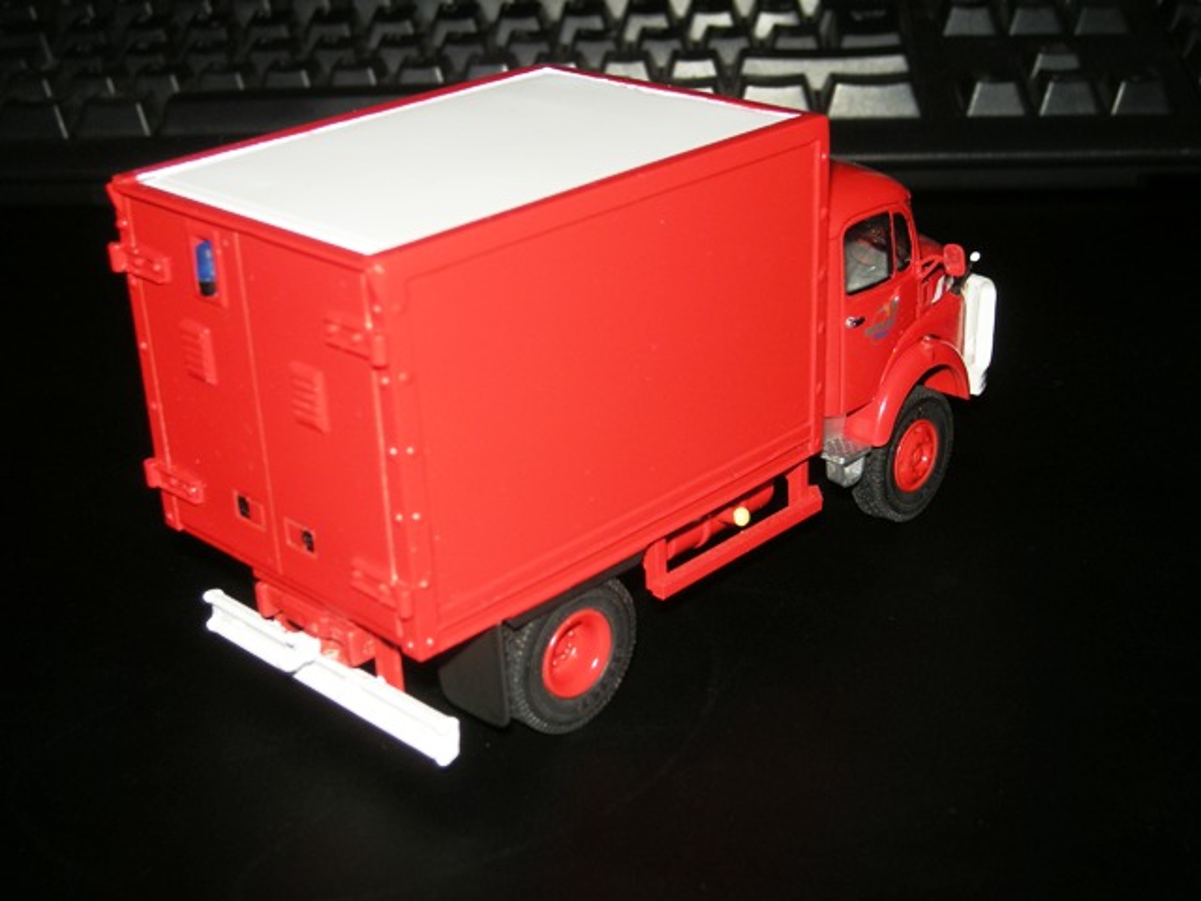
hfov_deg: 35.5
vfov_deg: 27.0
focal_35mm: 54
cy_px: 450
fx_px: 1874
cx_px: 600
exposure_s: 1/60
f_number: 6.7
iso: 64
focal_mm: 8.8
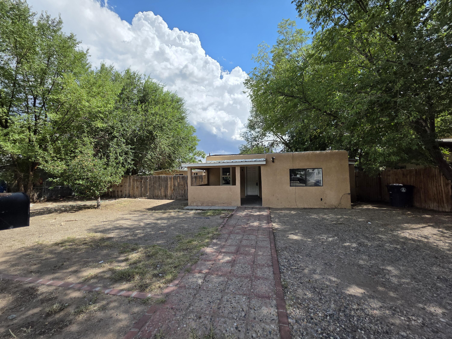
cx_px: 226
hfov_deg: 106.2
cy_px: 170
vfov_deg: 89.9
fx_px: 170
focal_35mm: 13
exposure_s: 1/2228
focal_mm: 2.2
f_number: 1.9
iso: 40
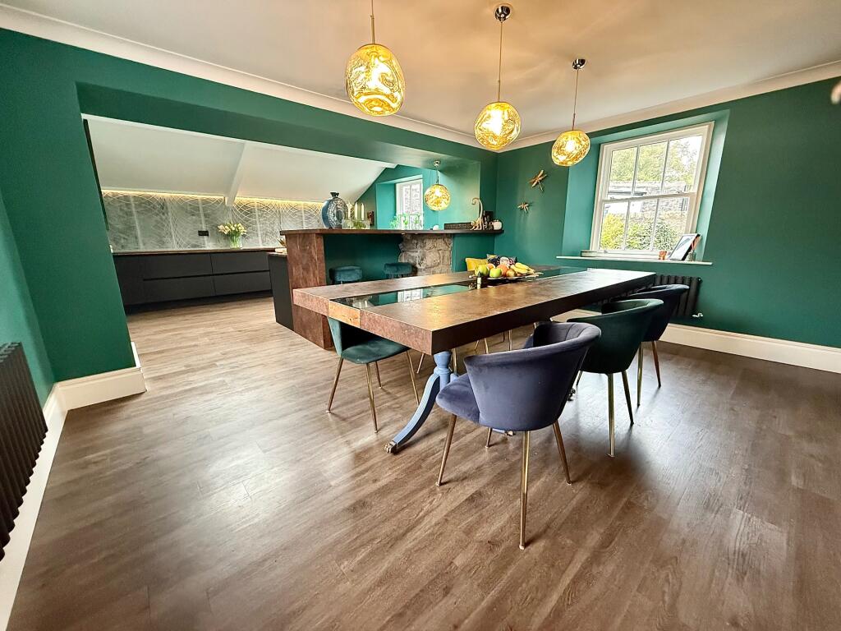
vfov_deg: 85.7
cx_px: 420
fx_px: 340
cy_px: 316
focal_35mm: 14
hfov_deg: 102.1
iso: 640
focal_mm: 2.22
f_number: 2.2
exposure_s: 1/50
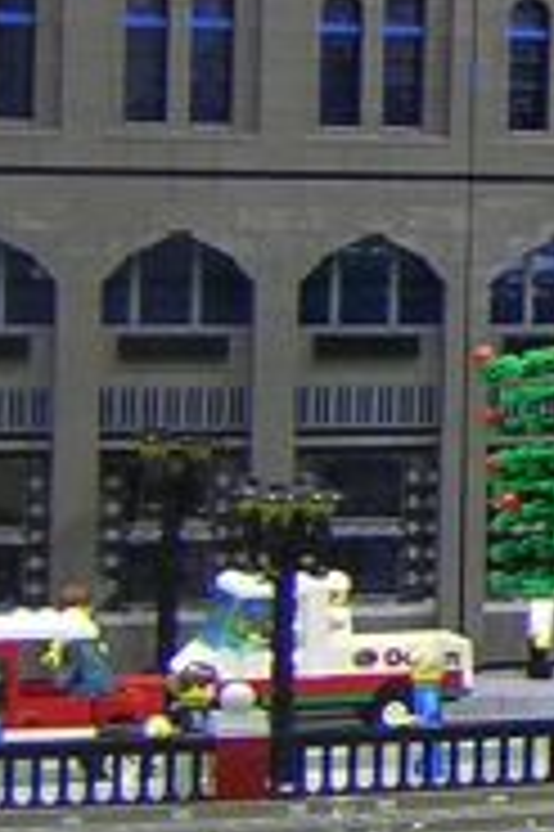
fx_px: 3746
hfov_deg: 7.9
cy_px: 9
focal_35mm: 162
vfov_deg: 12.5
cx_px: 1315
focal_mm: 4.7
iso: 112
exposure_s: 1/3.6
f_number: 2.6
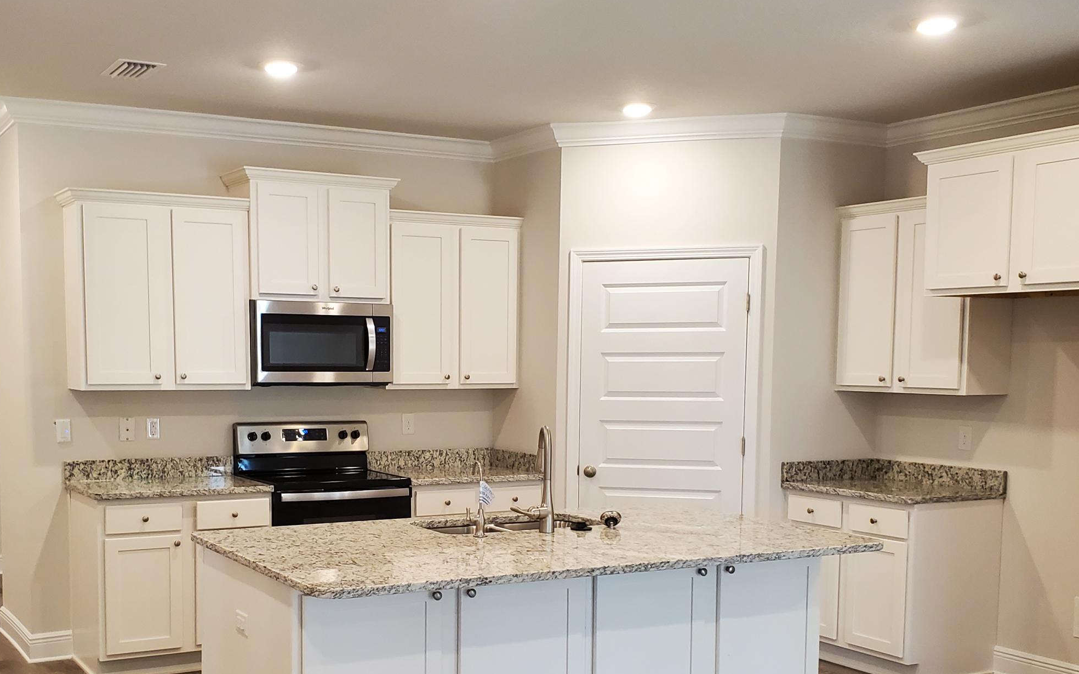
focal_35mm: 42
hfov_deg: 47.1
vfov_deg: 30.0
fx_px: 1235
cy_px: 514
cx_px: 464
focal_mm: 4.3
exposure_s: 1/59
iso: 250
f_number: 2.4
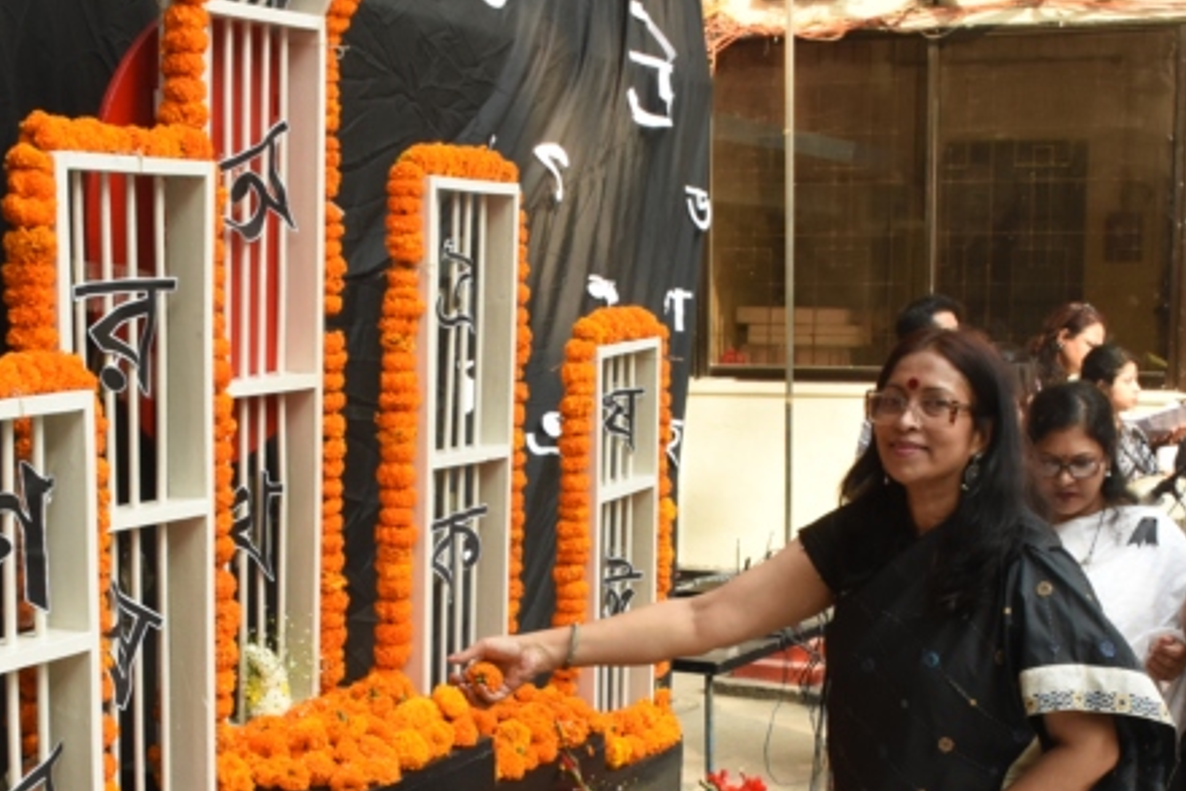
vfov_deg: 19.6
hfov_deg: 29.6
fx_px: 2240
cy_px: 730
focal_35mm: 68
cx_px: 471
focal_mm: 20
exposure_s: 1/250
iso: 1000
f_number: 8
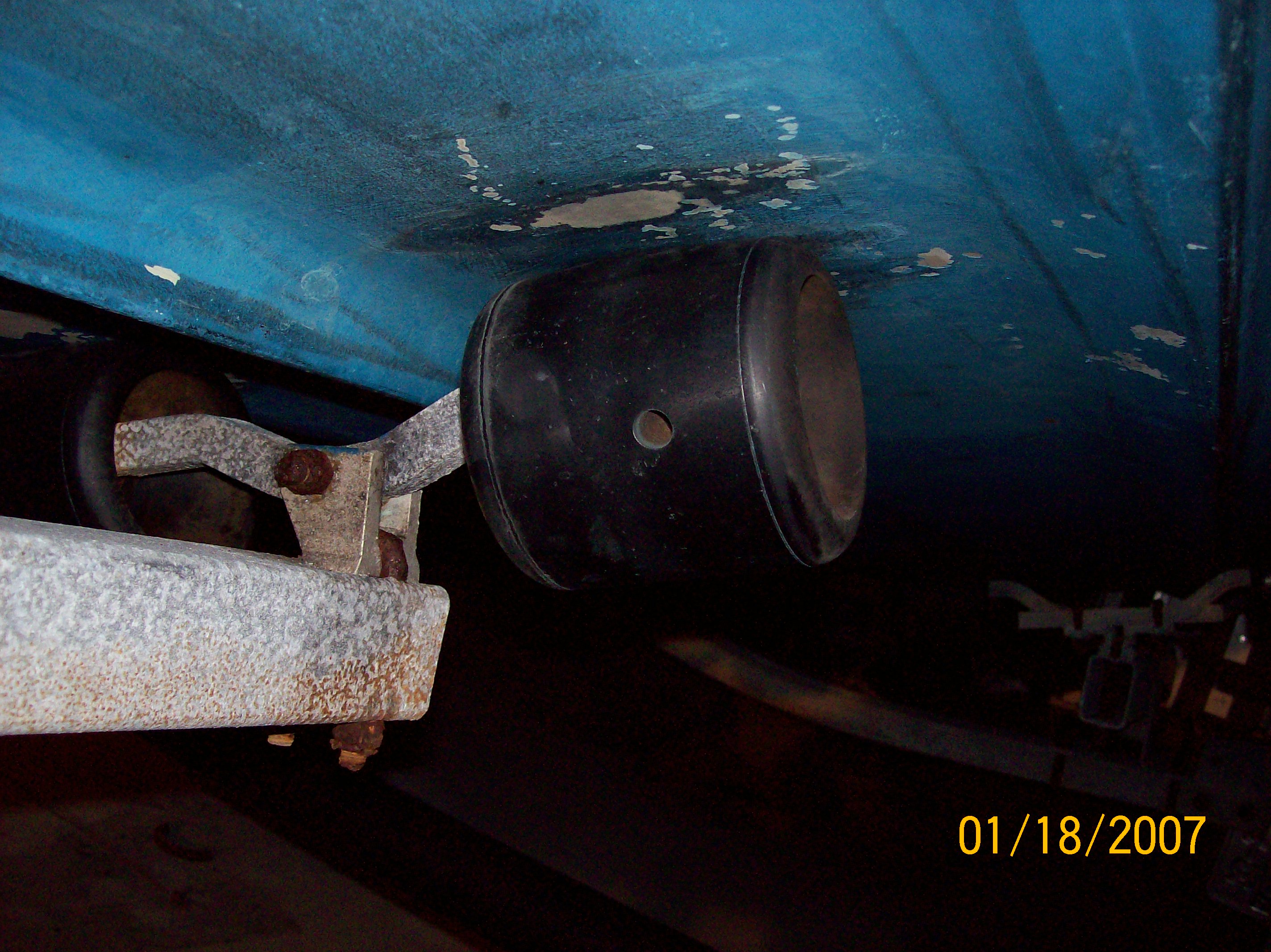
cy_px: 476
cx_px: 636
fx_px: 1321
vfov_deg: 39.6
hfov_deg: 51.4
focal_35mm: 36
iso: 140
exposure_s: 1/64
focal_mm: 6
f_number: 2.7
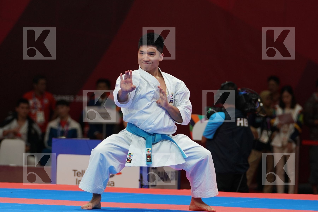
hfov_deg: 6.9
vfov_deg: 4.6
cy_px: 106
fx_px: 2632
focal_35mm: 298
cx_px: 159
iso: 1250
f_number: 4
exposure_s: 1/500
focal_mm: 199
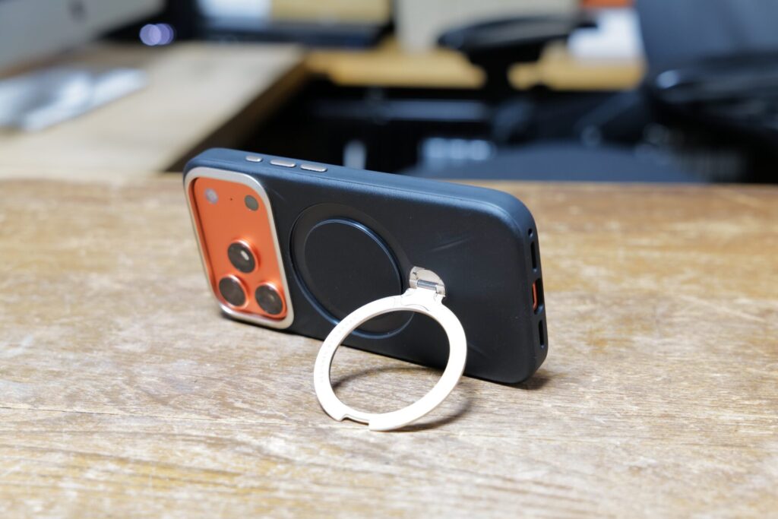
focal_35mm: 56
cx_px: 389
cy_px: 260
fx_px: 1210
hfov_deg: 35.6
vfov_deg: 24.2
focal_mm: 56
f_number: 5.6
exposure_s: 1/3.33
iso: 800
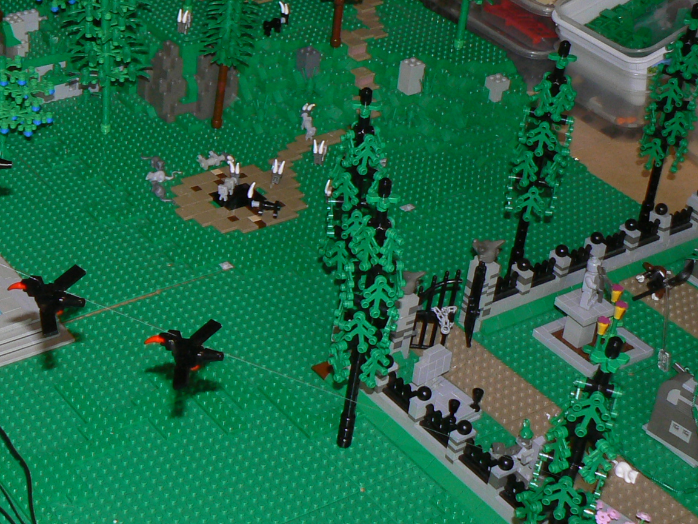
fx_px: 1452
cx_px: 15
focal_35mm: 72
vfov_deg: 20.4
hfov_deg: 25.8
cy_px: 197
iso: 100
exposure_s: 1/25
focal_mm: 6
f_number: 2.8
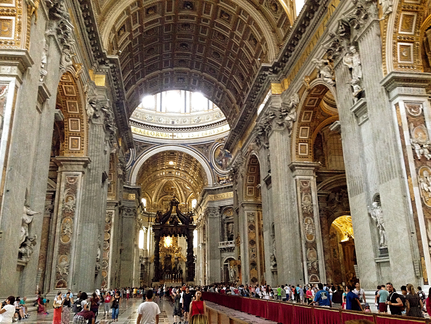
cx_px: 216
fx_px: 411
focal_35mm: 33
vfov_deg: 42.9
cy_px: 162
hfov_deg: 55.4
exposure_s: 1/17
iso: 400
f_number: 2.4
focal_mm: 4.12
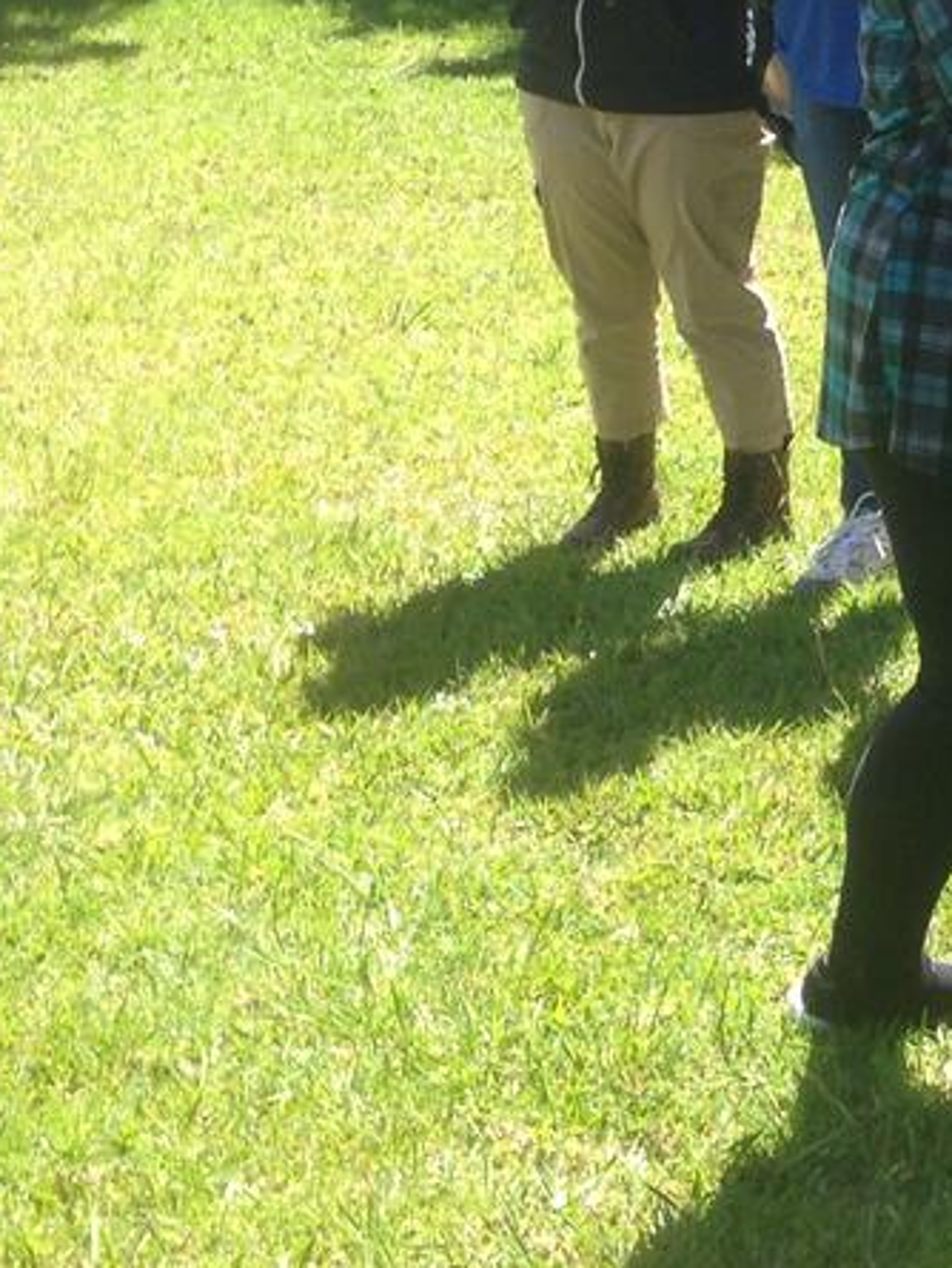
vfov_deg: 19.7
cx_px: 1365
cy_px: 331
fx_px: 3628
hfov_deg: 14.1
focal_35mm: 99
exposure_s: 1/455
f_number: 2.4
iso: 50
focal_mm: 4.12
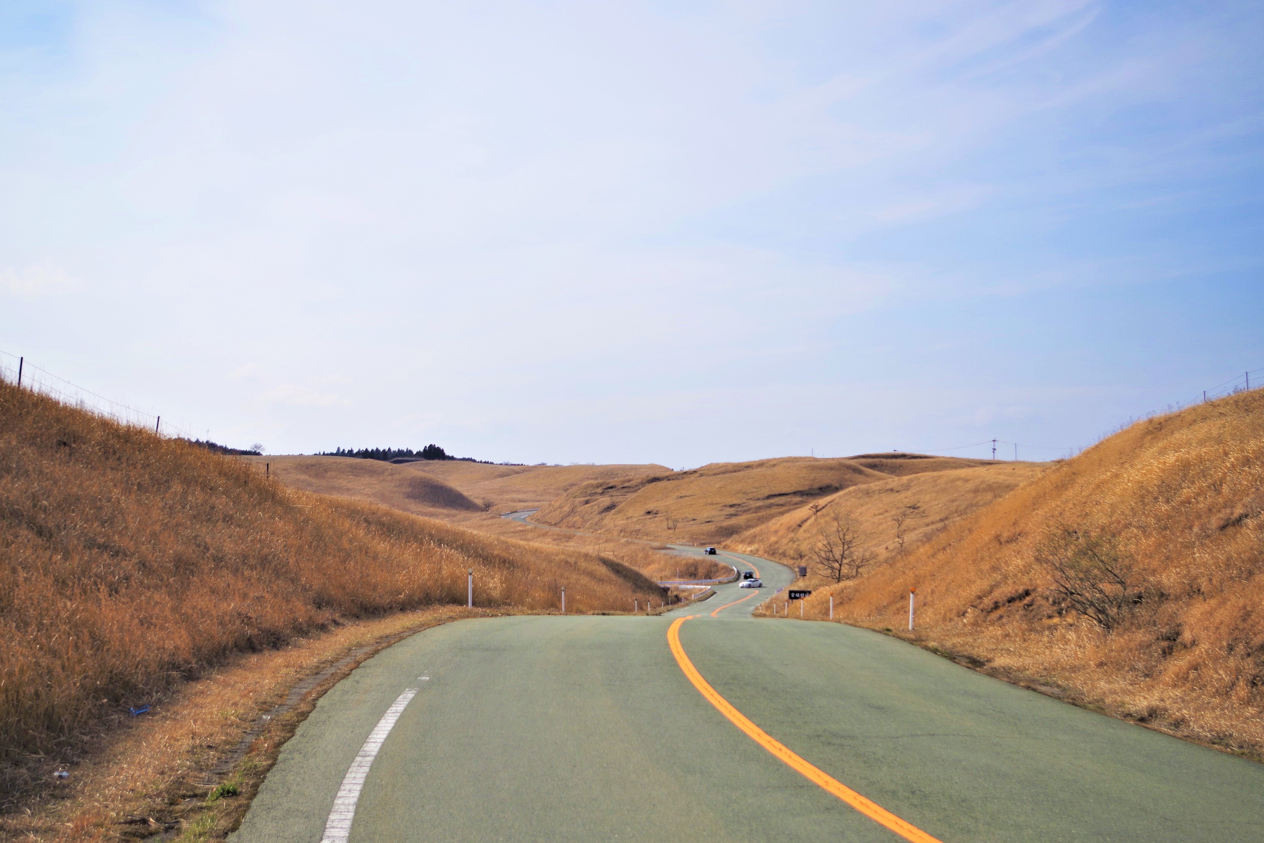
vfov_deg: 31.2
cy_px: 427
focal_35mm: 43
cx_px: 643
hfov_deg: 45.4
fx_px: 1510
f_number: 4.5
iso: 100
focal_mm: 28
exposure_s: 1/1600
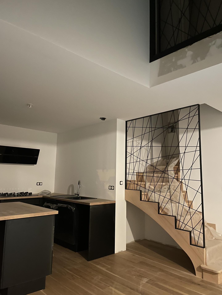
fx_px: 222
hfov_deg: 53.1
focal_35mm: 26
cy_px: 148
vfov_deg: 67.3
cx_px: 111
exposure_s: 1/11
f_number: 1.6
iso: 500
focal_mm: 4.2
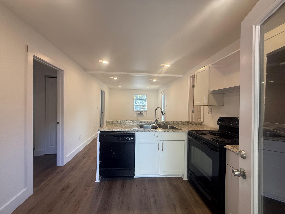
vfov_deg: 85.7
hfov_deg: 102.1
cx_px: 142
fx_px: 115
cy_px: 107
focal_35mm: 14
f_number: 2.2
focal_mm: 2.22
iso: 160
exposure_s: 1/120
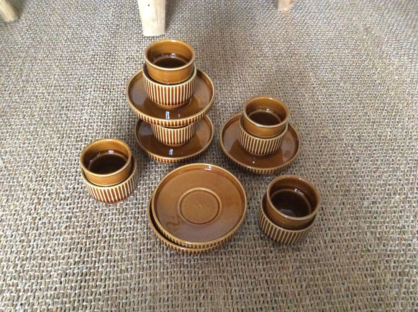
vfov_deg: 44.1
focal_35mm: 32
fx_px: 386
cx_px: 209
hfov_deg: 56.9
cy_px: 156
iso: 640
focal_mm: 3.3
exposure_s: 1/17
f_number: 2.4
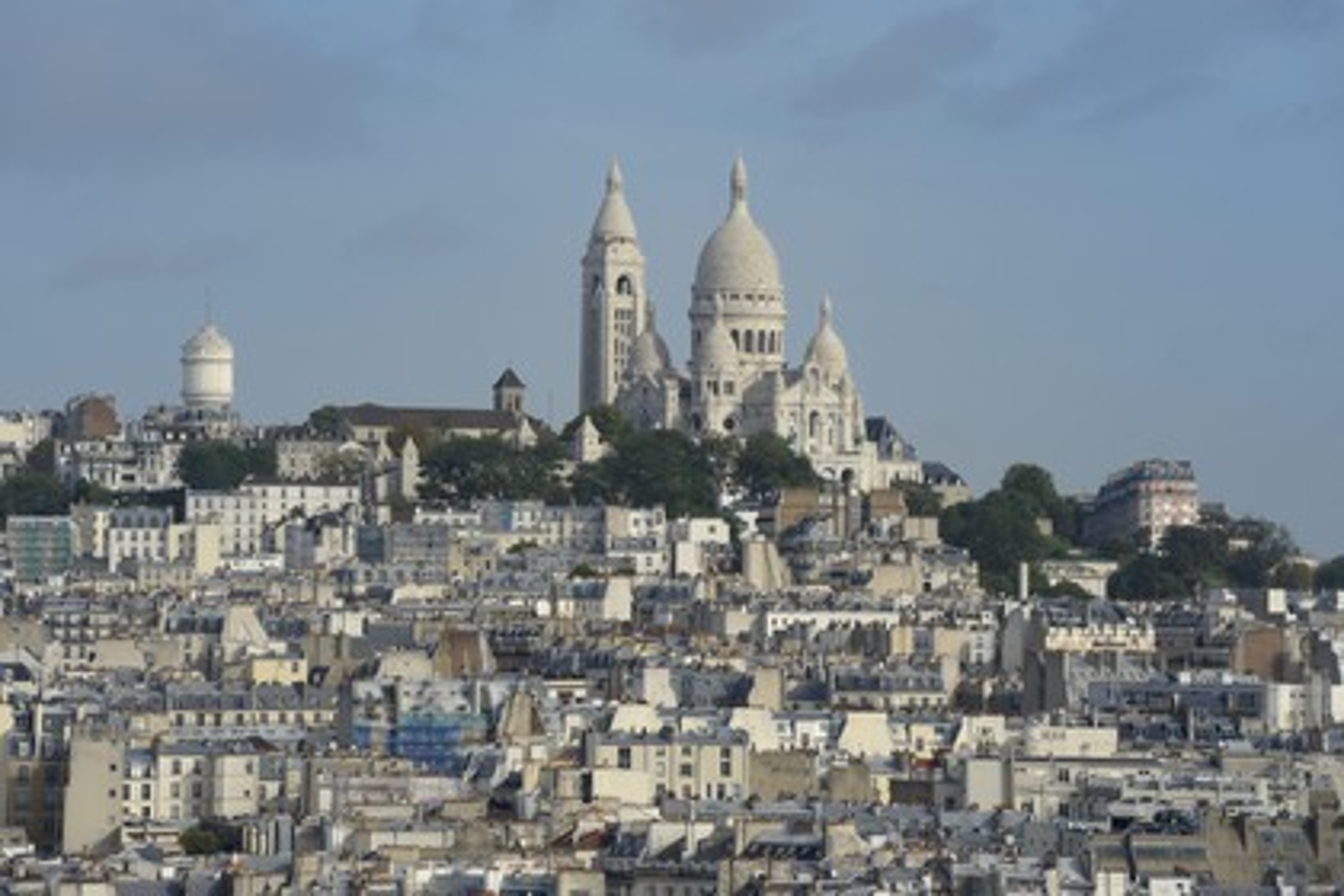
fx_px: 7466
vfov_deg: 6.9
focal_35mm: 200
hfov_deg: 10.3
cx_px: 672
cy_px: 448
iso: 200
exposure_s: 1/320
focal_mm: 200
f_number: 11
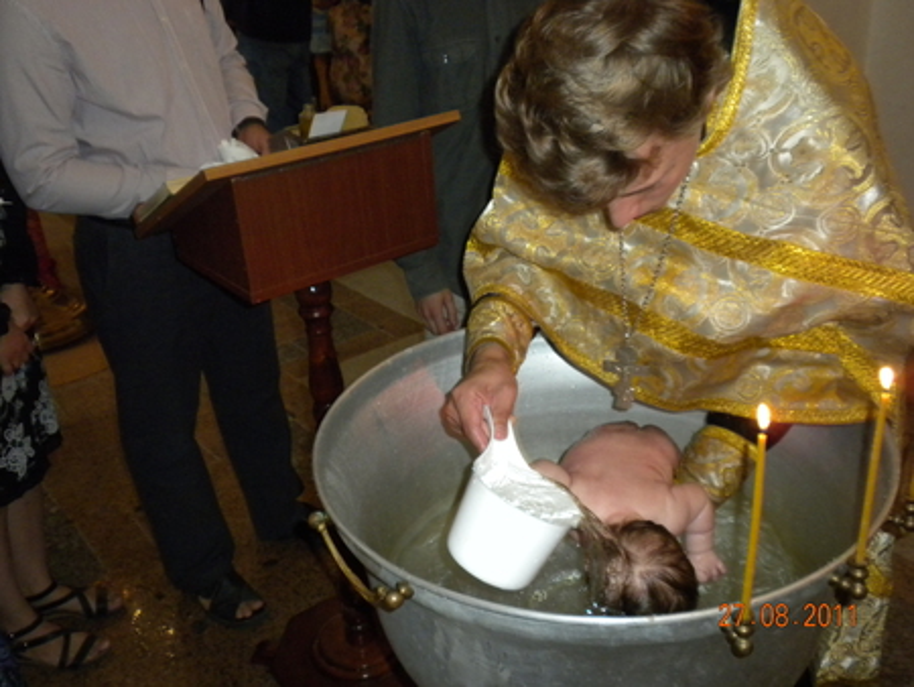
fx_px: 977
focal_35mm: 37
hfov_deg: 50.1
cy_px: 344
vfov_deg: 38.7
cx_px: 457
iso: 400
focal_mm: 6.6
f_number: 3.5
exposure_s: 1/30
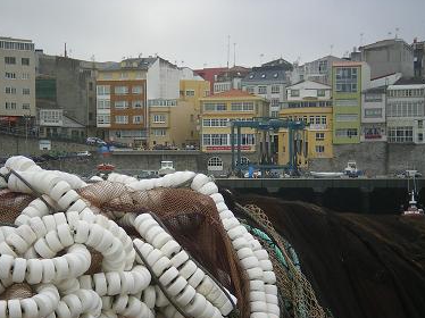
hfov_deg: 12.3
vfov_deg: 9.2
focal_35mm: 161
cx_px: 185
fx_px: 1975
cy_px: 159
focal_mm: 18.9
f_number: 5.9
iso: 64
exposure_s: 1/160
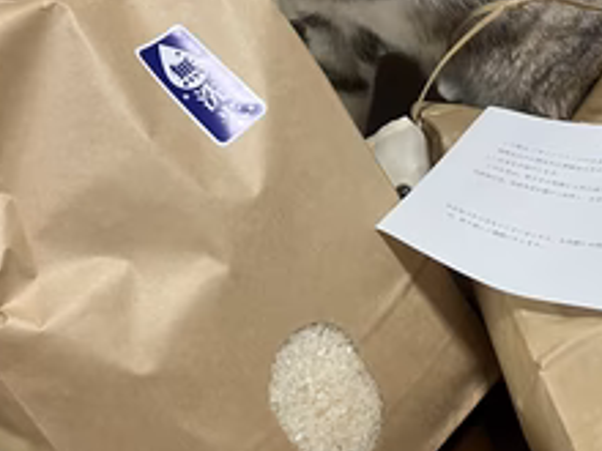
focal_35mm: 51
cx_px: 375
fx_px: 887
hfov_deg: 37.3
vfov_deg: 28.3
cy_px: 137
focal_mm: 3.99
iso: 125
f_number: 1.8
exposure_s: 1/60
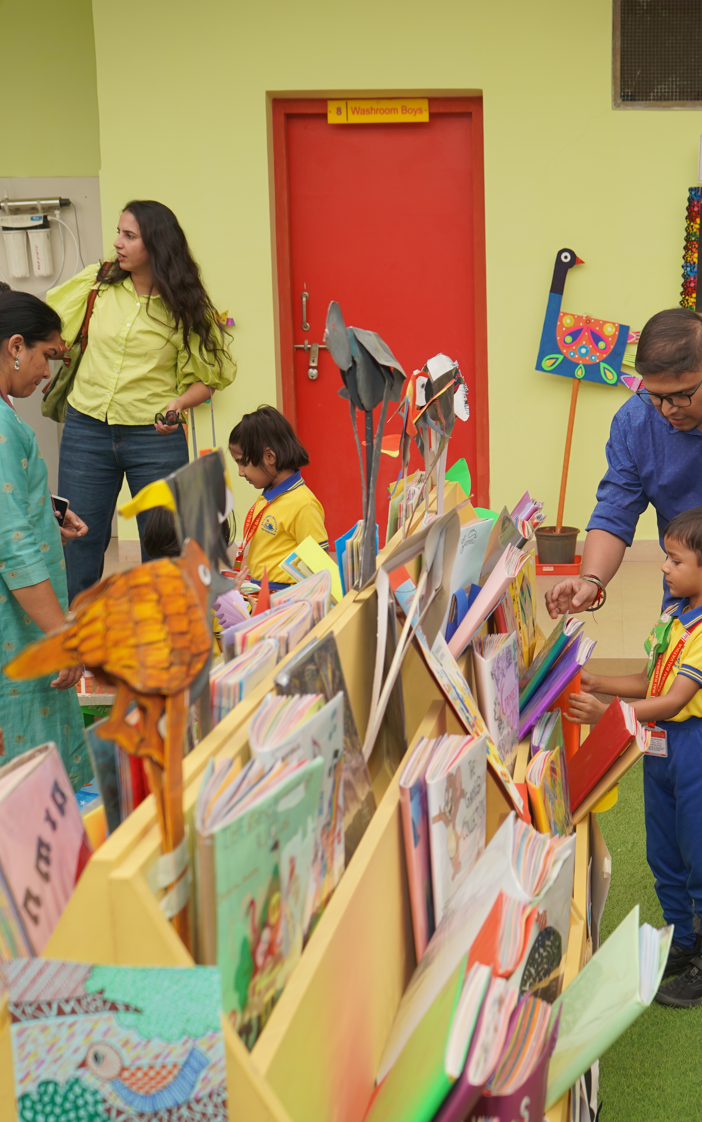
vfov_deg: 38.2
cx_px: 521
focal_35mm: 53
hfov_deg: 24.2
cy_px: 552
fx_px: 1622
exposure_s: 1/200
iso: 100
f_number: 5
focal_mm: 34
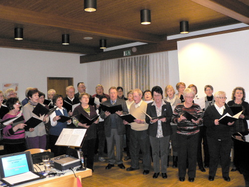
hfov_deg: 51.4
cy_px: 94
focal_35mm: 36
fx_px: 259
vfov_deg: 39.7
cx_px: 124
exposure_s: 1/30
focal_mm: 6
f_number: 2.8
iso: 400
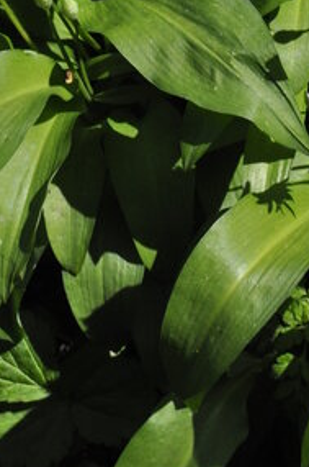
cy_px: -167
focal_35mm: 233
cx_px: 124
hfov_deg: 5.9
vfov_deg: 8.7
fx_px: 3016
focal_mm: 55
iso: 800
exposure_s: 1/320
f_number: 9
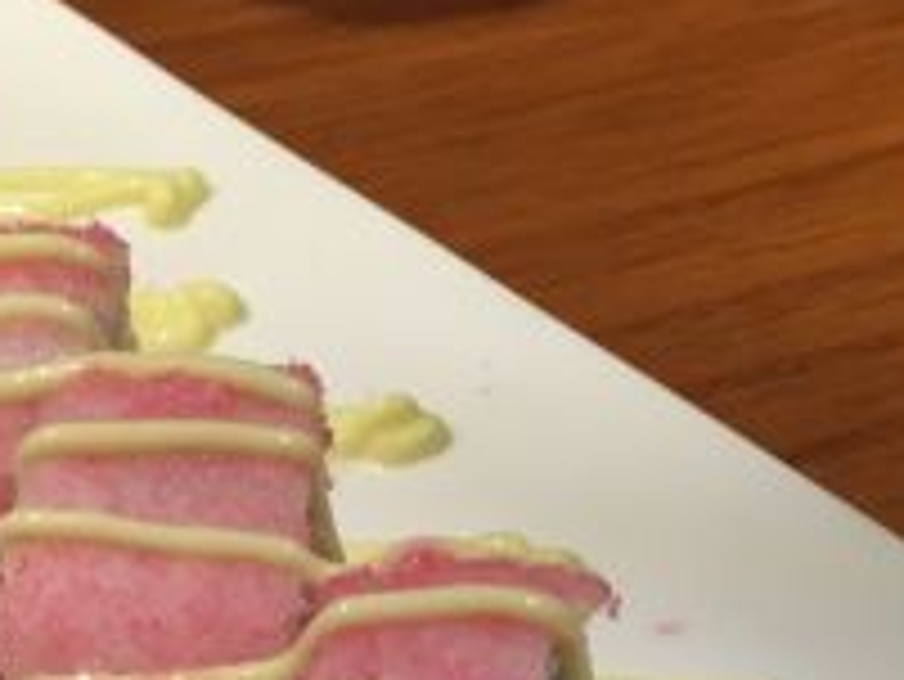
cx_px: 373
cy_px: 736
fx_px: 2639
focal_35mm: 101
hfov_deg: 19.4
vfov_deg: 14.3
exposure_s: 1/33
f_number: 2.2
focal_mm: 4.15
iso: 80
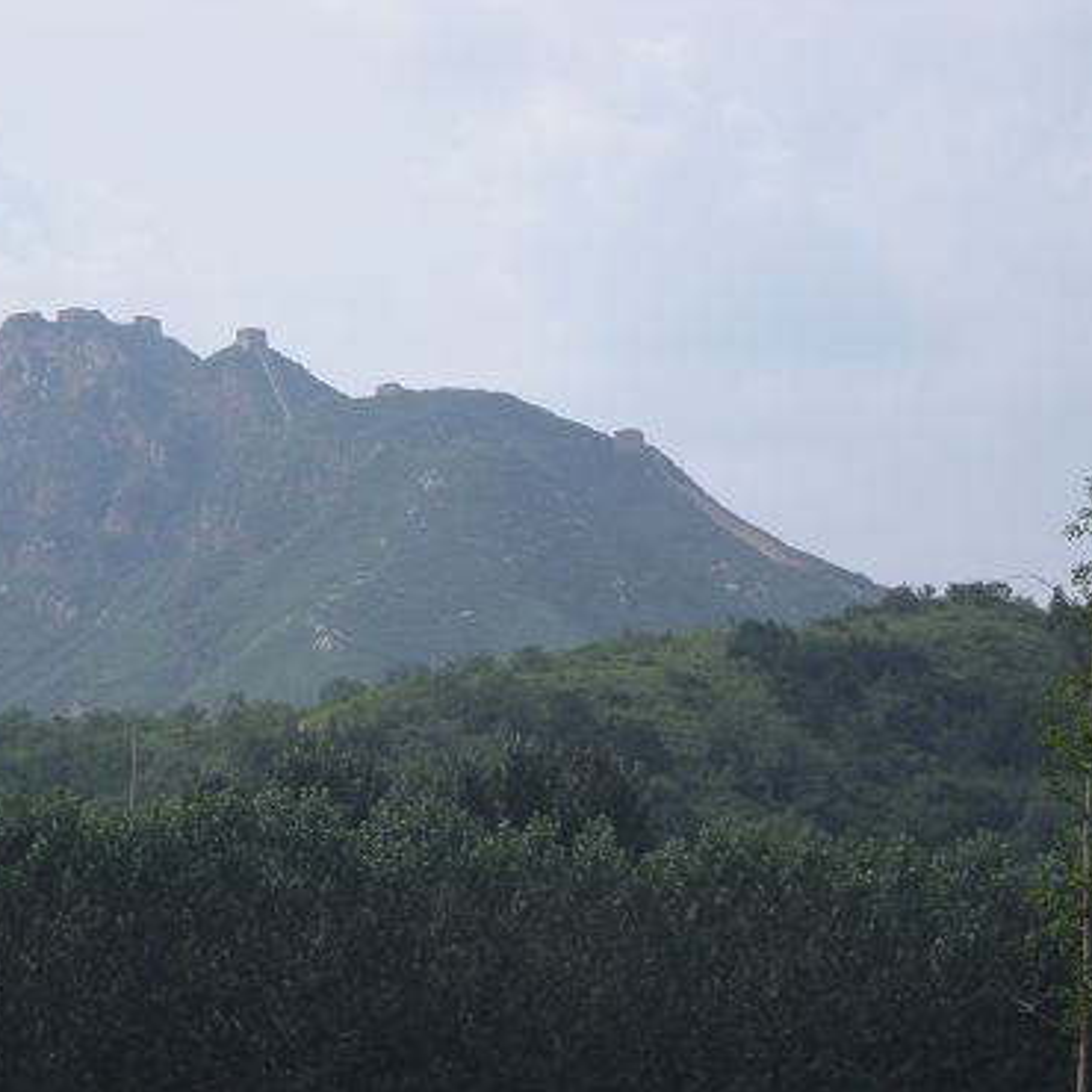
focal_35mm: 136
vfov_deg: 12.8
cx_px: 410
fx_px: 4854
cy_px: 545
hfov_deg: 12.8
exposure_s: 1/179
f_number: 8.5
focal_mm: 18.9
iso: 64
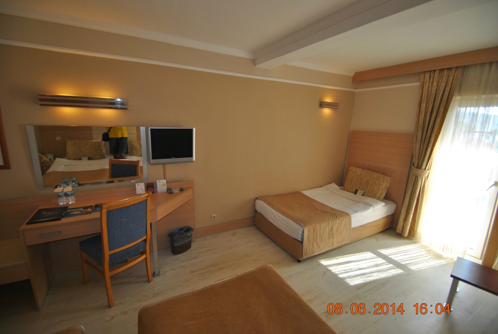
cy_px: 167
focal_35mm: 15
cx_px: 249
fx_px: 208
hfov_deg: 100.3
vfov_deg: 77.5
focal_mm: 10
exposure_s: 1/125
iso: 125
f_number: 3.5
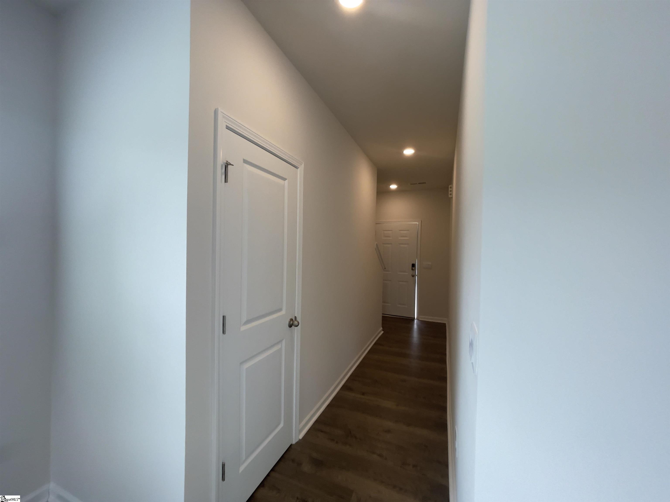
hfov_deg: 106.2
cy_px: 251
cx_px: 335
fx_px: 252
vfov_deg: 89.9
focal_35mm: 13
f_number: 2.4
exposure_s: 1/120
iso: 200
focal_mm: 1.54
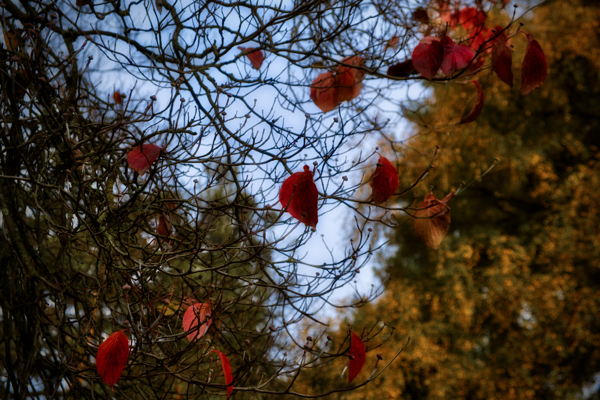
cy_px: 202
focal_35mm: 62
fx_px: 1033
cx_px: 297
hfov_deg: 32.4
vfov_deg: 21.9
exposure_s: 1/180
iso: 160
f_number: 6.4
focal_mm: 40.7
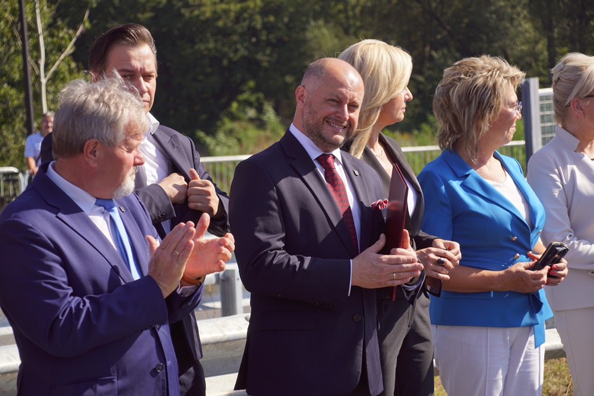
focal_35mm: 112
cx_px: 297
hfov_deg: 18.2
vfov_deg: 12.2
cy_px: 198
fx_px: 1856
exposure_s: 1/320
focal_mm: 75
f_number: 5.6
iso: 100
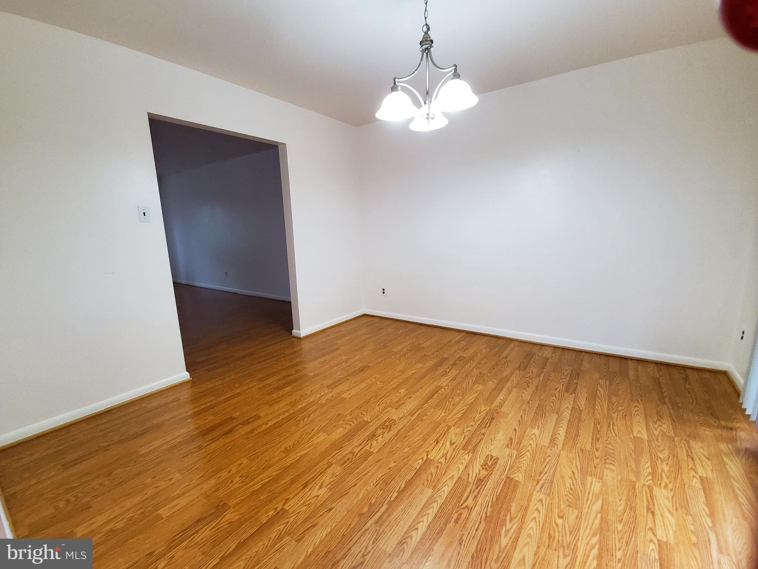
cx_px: 379
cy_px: 284
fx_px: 569
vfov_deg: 53.1
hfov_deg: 67.3
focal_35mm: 26
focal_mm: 1.8
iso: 500
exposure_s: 1/59
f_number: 2.2
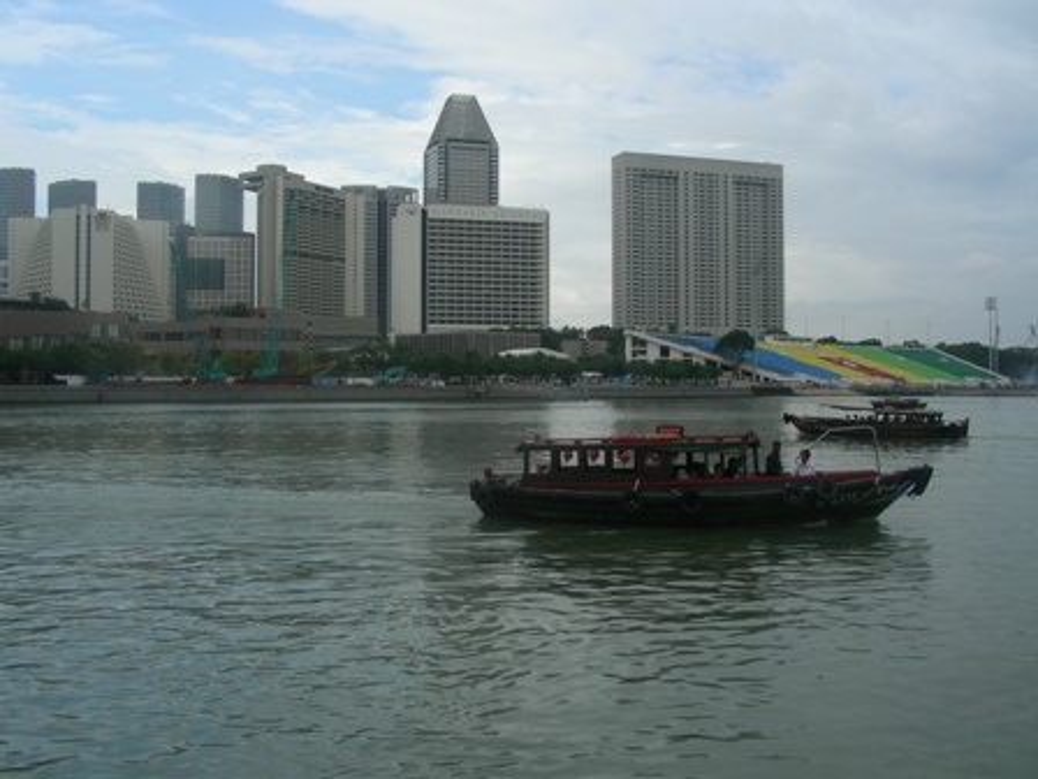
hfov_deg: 49.0
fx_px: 1139
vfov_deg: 37.7
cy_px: 390
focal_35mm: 38
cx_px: 519
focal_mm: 6.3
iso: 50
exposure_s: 1/641
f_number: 4
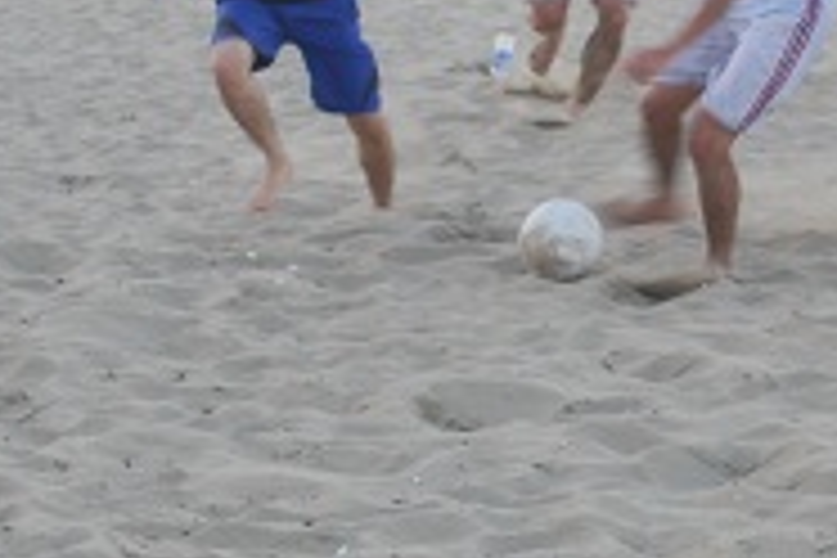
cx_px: 720
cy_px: 104
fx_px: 4208
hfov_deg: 11.3
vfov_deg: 7.6
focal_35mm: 181
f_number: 5
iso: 200
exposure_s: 1/80
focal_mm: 32
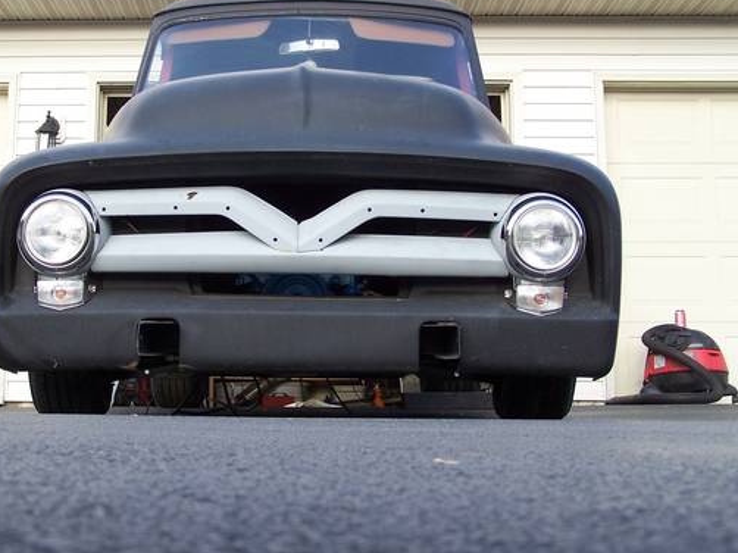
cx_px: 309
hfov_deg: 31.6
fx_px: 1300
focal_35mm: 61
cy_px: 238
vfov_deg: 24.0
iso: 80
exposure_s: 1/180
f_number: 3
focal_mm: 8.5
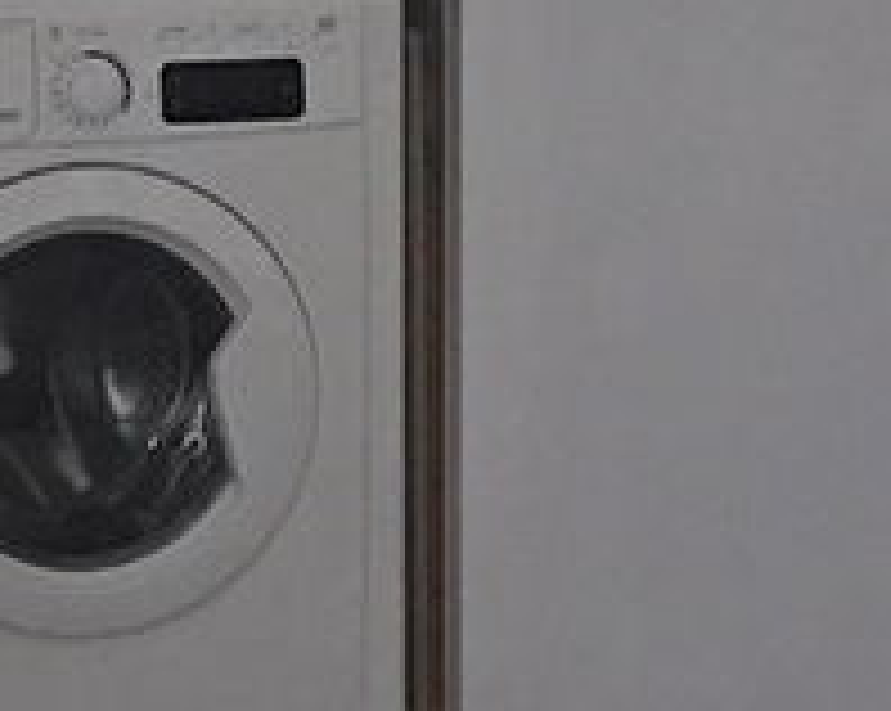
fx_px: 6033
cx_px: 936
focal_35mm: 229
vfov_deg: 6.7
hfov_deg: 8.4
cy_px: 171
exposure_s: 1/15
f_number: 2.2
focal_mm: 4.15
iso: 64
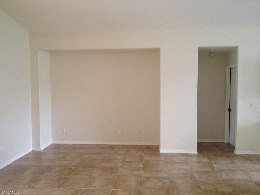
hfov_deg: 52.6
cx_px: 130
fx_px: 263
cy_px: 98
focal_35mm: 35
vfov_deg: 40.7
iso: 160
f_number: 2.4
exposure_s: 1/20
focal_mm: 4.28
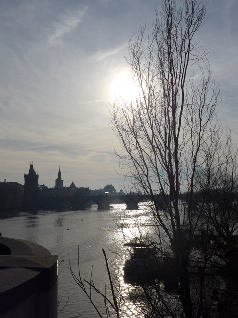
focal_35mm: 39
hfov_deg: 36.8
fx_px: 358
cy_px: 159
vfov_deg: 47.9
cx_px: 119
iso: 80
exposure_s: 1/2000
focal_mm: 8
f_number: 6.3
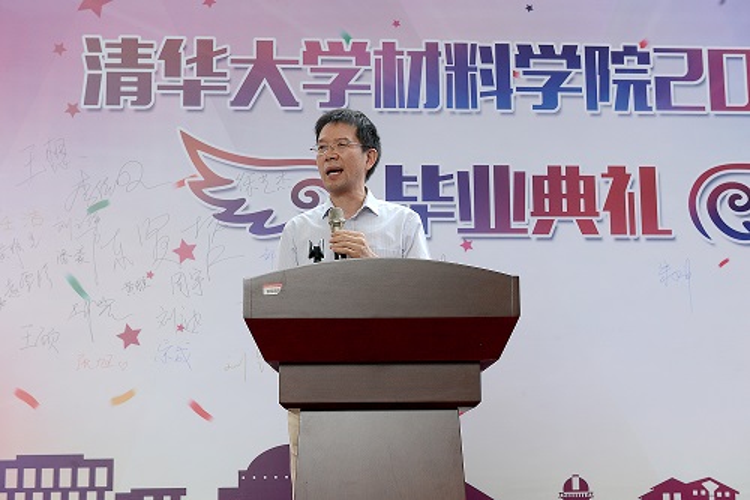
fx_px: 1291
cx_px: 375
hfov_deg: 32.4
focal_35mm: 62
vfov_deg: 21.9
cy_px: 250
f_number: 9
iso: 1000
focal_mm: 62
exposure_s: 1/400
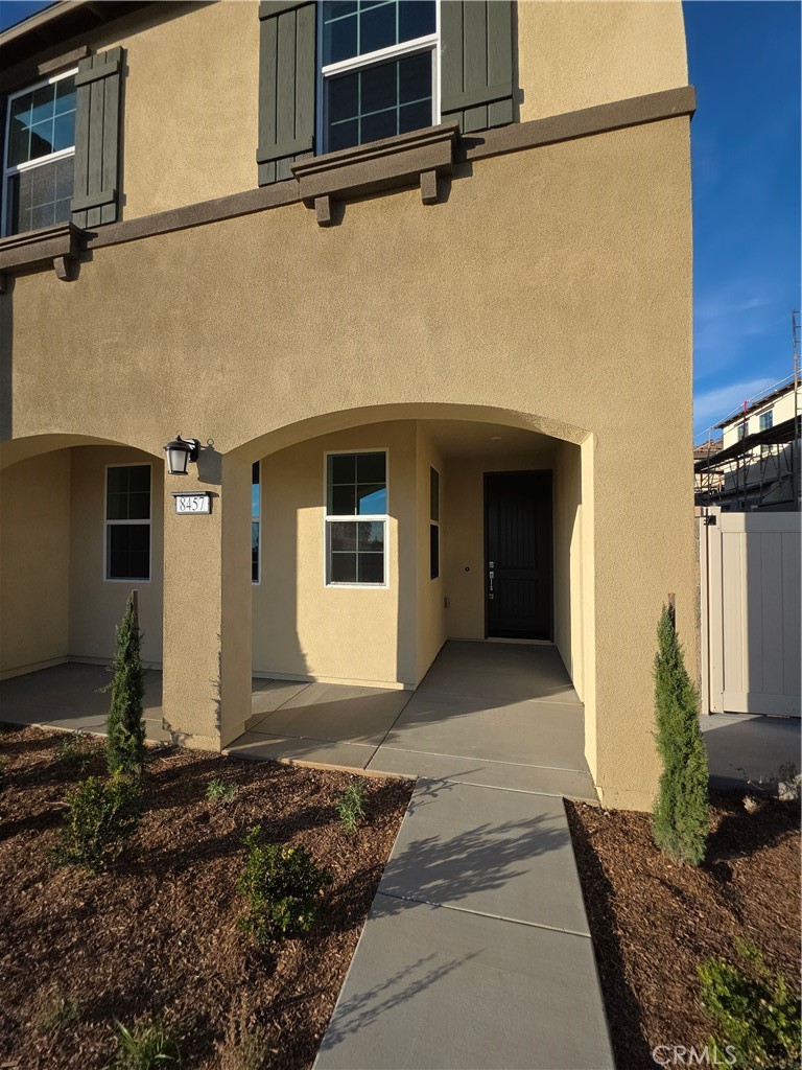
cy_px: 535
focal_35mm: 13
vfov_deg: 106.2
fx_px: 402
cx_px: 401
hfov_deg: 89.9
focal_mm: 2.2
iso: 40
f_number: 1.9
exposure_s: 1/1869
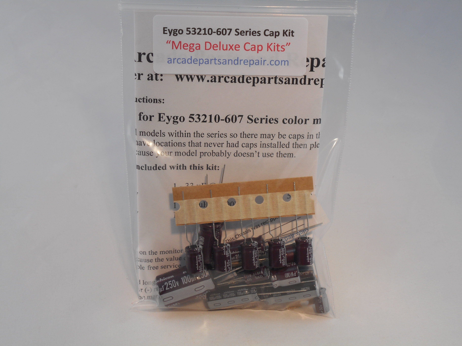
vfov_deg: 21.9
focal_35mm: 67
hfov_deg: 29.0
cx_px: 231
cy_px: 173
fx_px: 894
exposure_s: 1/30
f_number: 5.3
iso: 125
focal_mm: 12
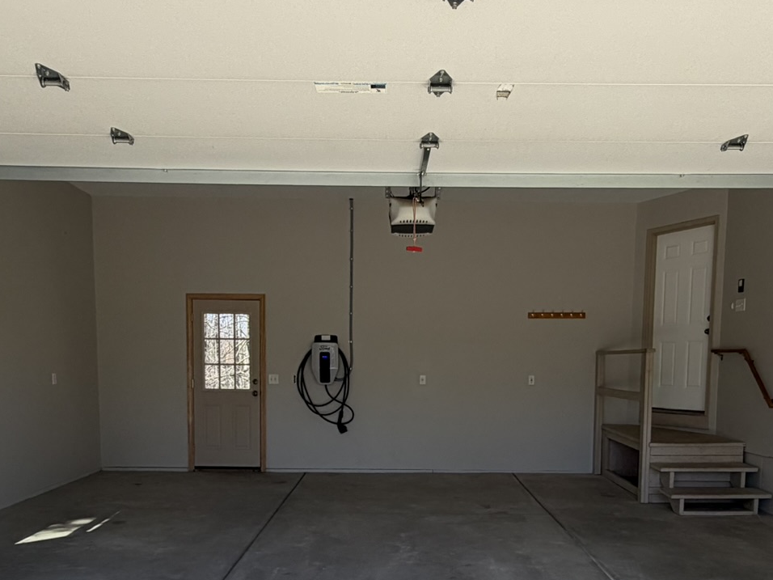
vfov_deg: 45.3
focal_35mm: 30
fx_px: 670
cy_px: 430
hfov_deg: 60.0
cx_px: 394
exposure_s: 1/502
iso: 50
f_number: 2.2
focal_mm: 2.22
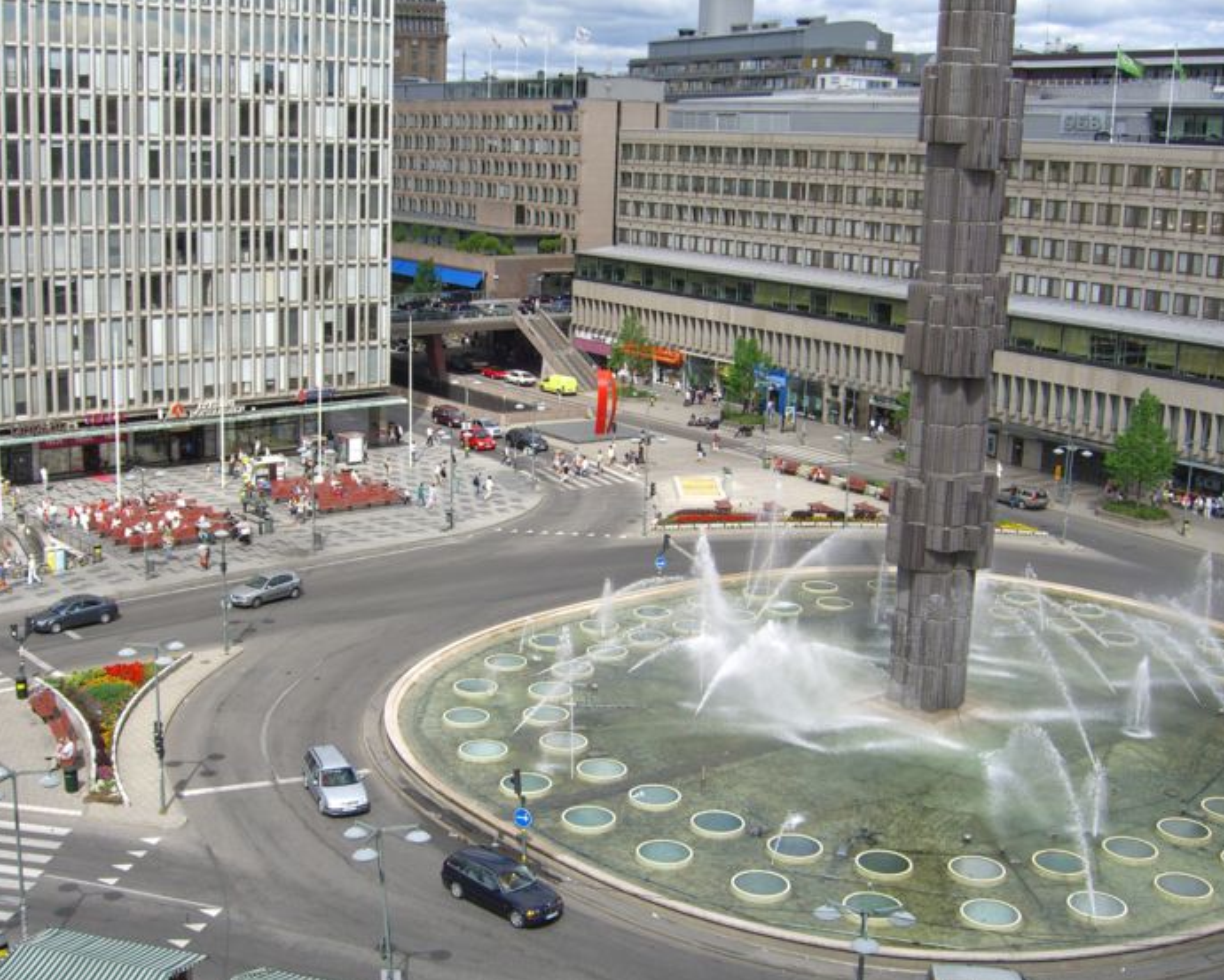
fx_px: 1558
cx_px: 555
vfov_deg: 34.9
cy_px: 502
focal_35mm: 43
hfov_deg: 42.9
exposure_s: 1/500
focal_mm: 7.9
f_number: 4
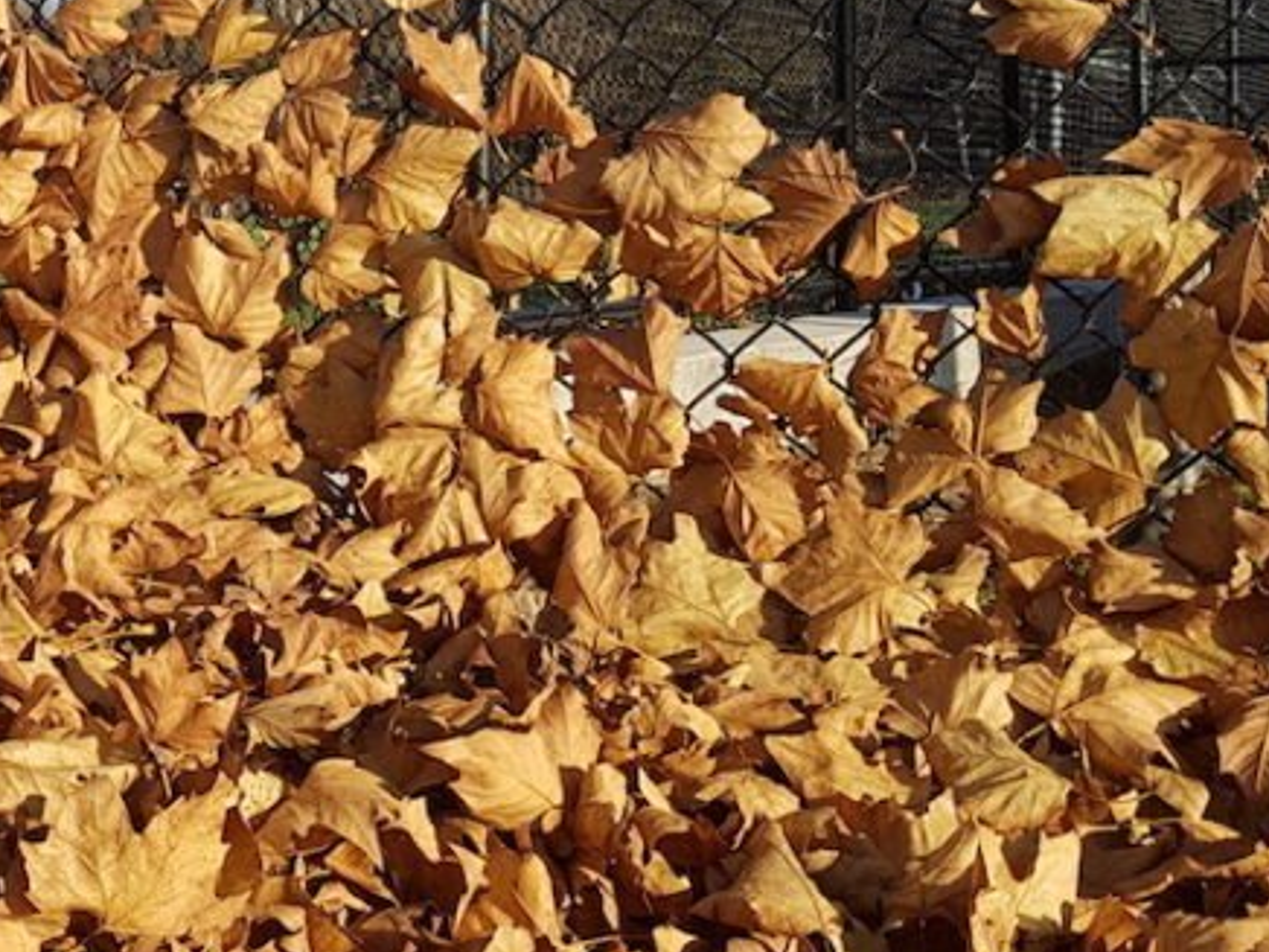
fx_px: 2493
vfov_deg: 21.5
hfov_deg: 25.9
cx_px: -210
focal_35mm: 68
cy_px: 275
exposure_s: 1/1540
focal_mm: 4.2
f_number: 1.7
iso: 50
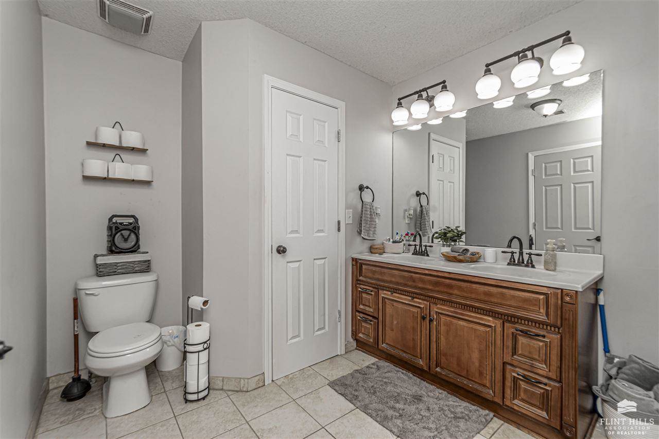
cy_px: 220
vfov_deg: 77.3
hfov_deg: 100.4
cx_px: 330
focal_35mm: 15
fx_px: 275
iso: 800
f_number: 10
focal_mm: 10
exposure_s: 1/60
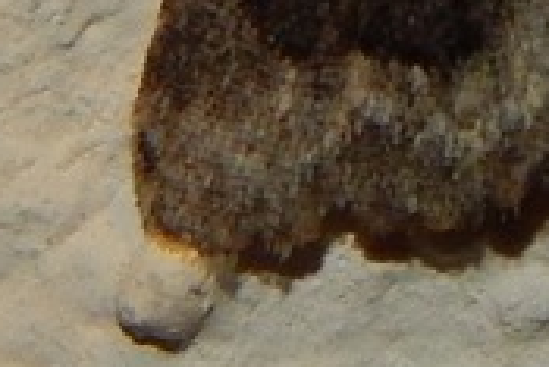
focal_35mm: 546
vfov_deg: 2.5
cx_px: 687
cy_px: -533
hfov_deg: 3.8
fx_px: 8333
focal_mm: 20.5
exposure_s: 1/30
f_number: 9.2
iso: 200
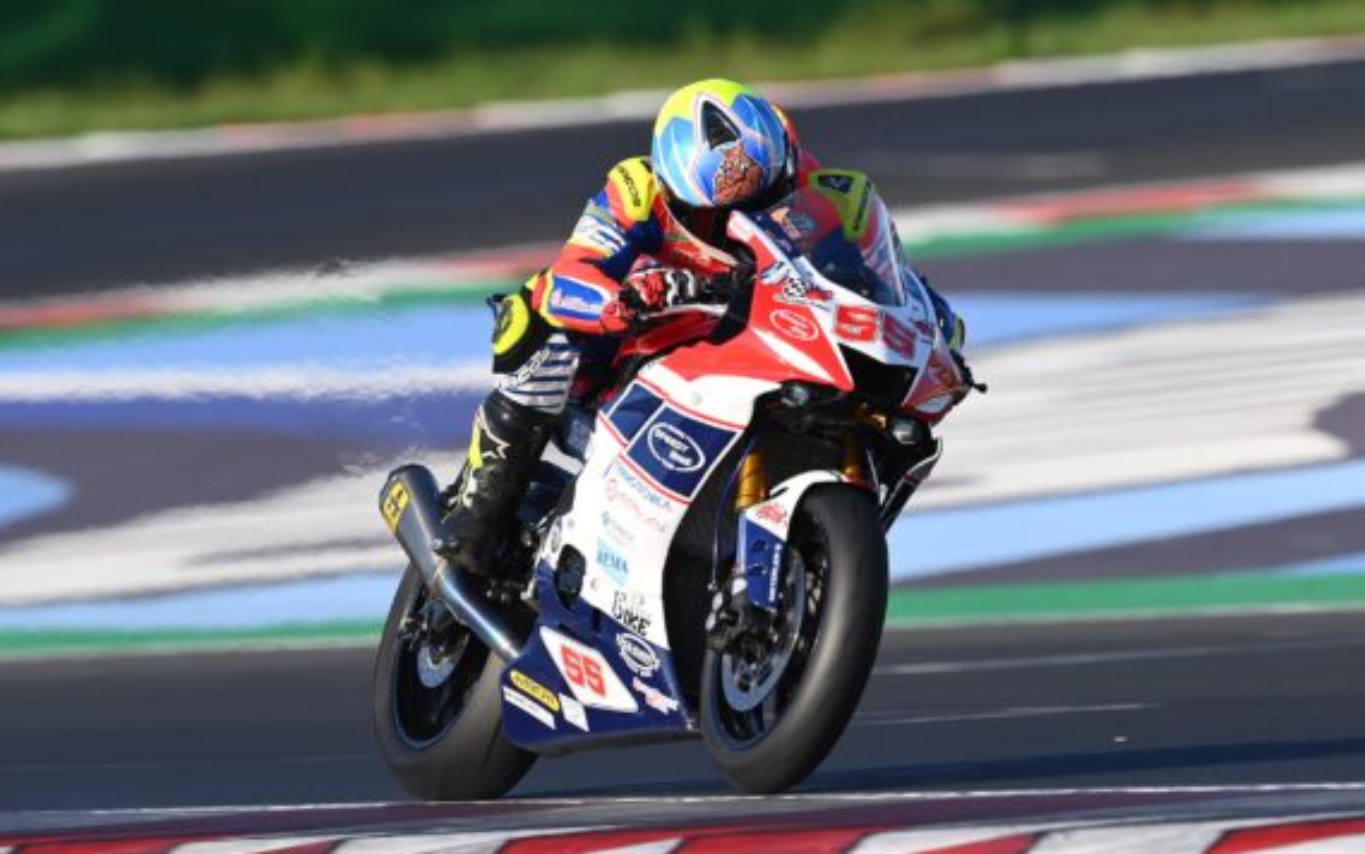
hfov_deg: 2.5
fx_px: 30960
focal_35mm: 832
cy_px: 363
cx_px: 650
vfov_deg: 1.6
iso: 200
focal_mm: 500
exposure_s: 1/1000
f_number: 5.6
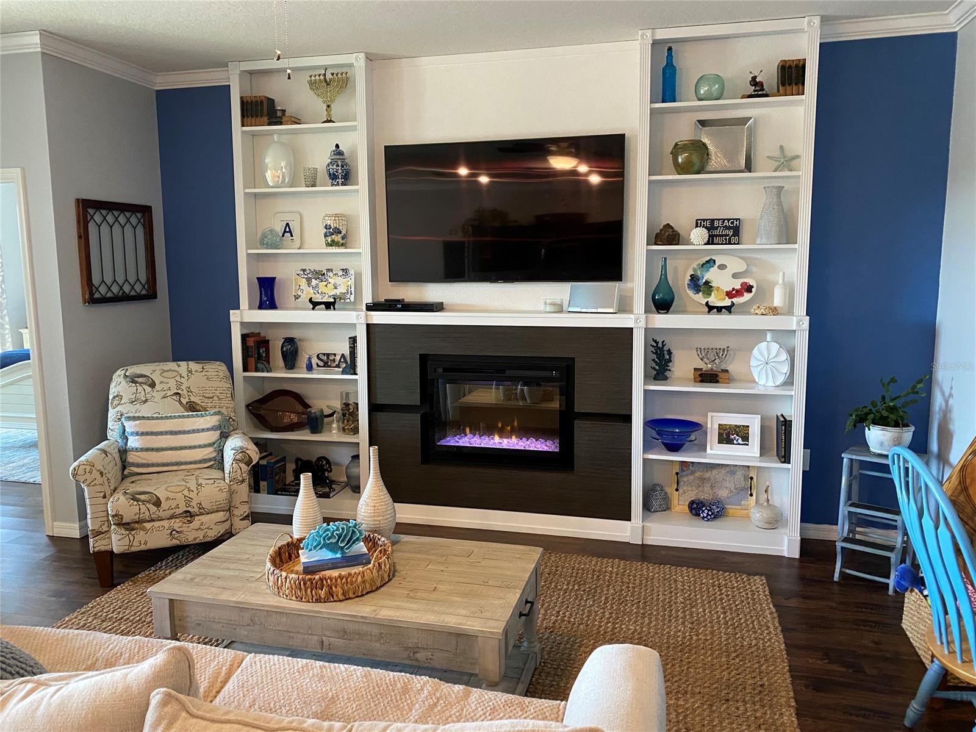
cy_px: 366
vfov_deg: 53.1
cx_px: 488
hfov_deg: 67.3
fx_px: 733
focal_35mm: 26
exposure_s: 1/60
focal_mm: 4.25
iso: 400
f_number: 1.8
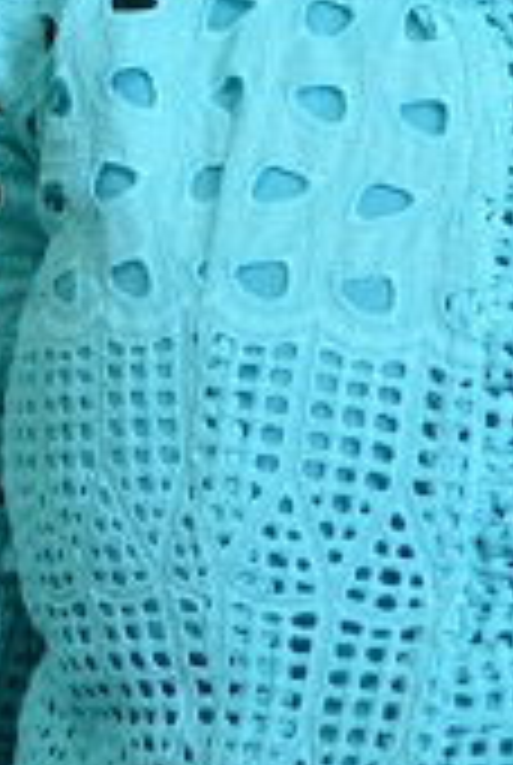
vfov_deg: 5.8
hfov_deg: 3.9
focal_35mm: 352
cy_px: -344
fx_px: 7493
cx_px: 832
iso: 1600
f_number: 2
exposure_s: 1/320
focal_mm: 50
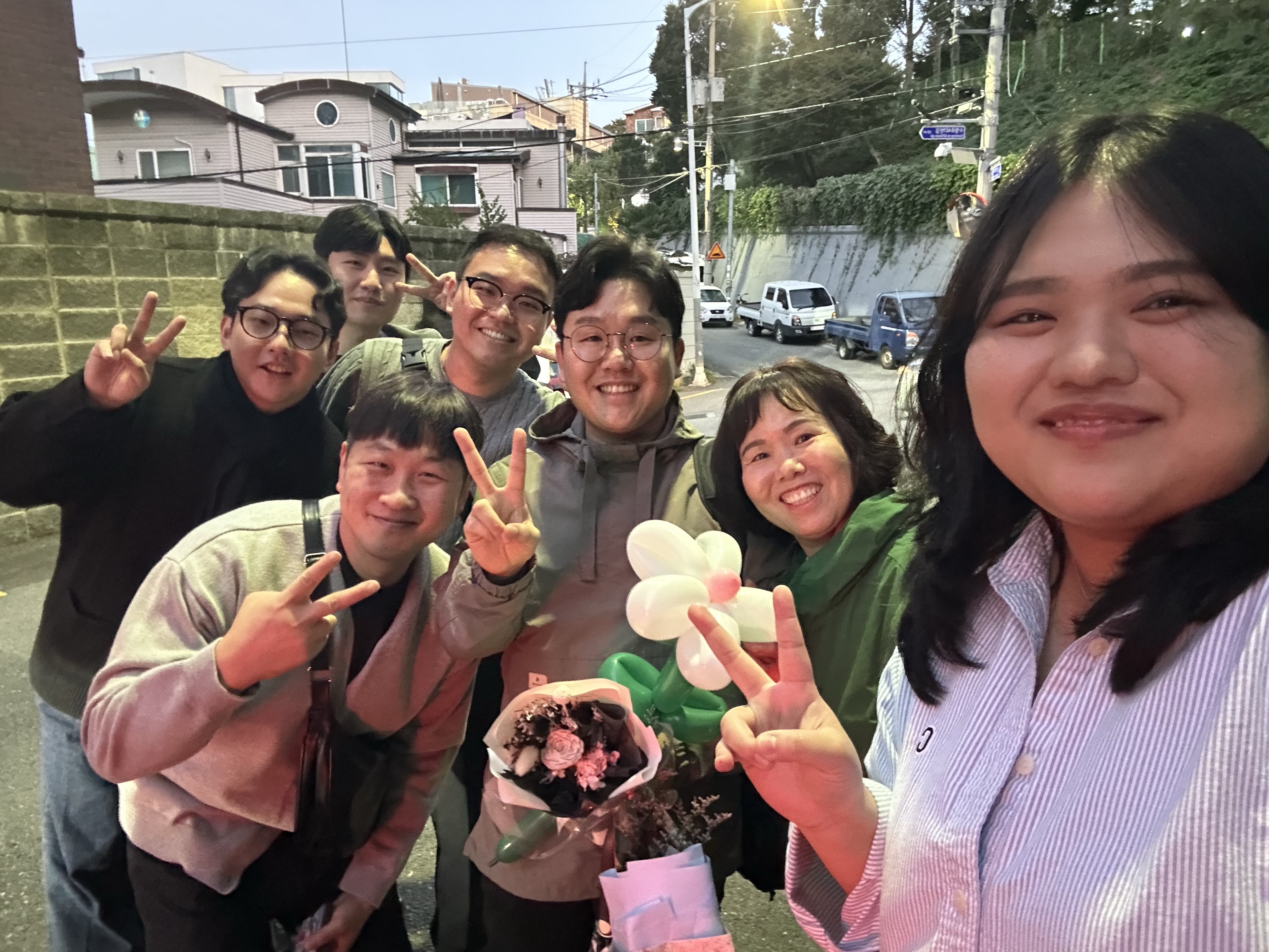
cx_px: 634
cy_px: 476
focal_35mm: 23
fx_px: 843
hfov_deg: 73.9
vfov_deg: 58.9
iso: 1000
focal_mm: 2.69
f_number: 1.9
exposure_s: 1/15
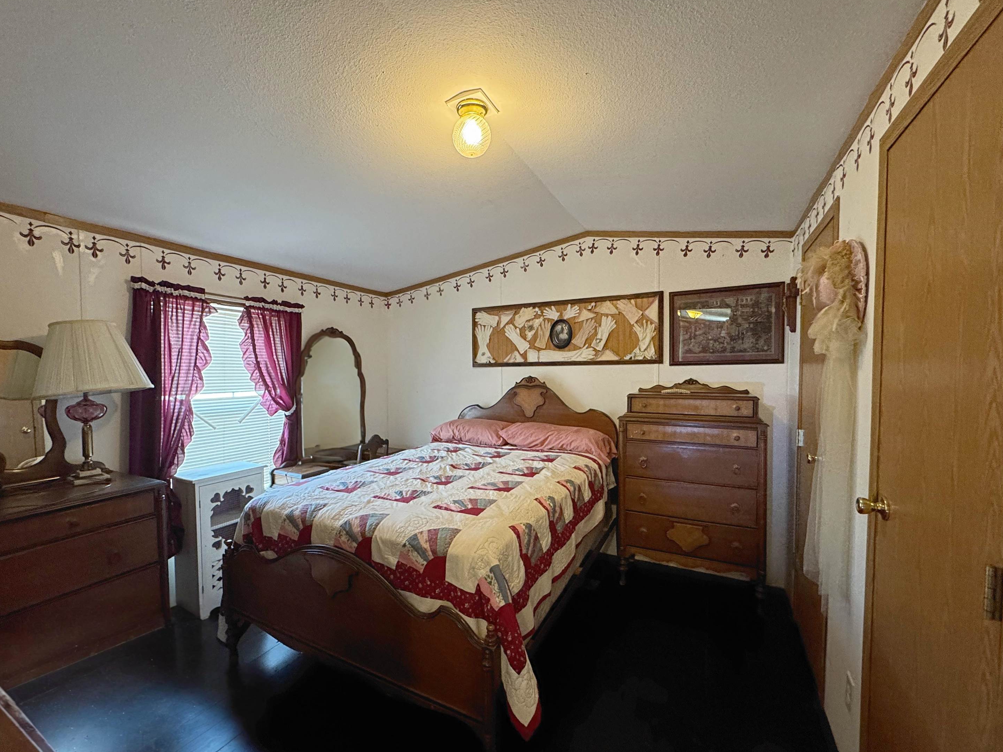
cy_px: 387
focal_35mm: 15
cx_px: 480
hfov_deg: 98.1
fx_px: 435
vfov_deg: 81.7
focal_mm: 2.22
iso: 320
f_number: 2.2
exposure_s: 1/60
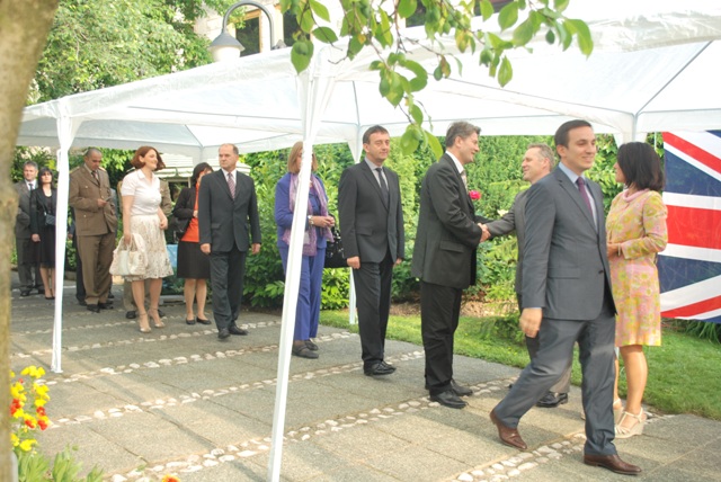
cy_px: 241
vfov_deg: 36.9
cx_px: 360
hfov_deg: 53.1
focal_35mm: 36
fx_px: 722
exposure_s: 1/80
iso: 200
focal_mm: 24
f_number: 4.5
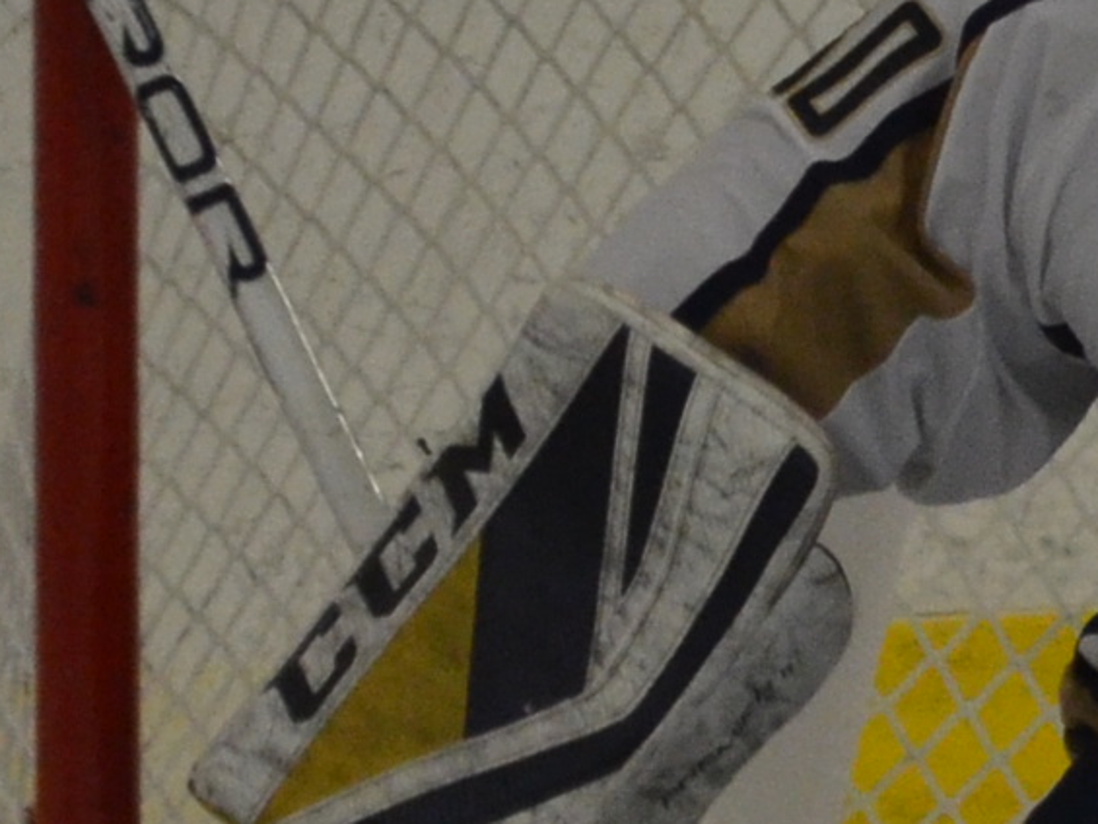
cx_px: 1454
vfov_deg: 0.8
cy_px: 478
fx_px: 59709
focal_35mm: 1882
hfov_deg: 1.1
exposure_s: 1/320
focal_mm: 200
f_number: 5.6
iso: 1600
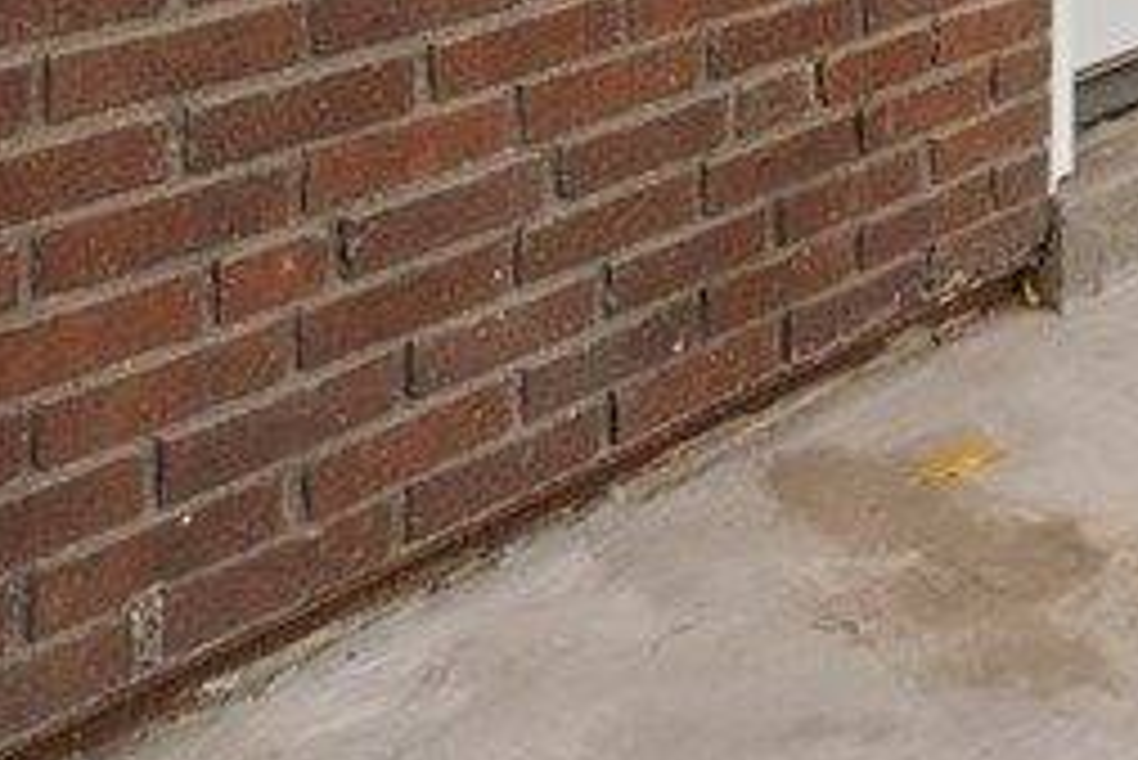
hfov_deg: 29.4
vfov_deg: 18.5
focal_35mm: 60
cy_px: -544
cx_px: 1318
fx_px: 1898
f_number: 8
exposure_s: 1/5
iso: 400
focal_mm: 14
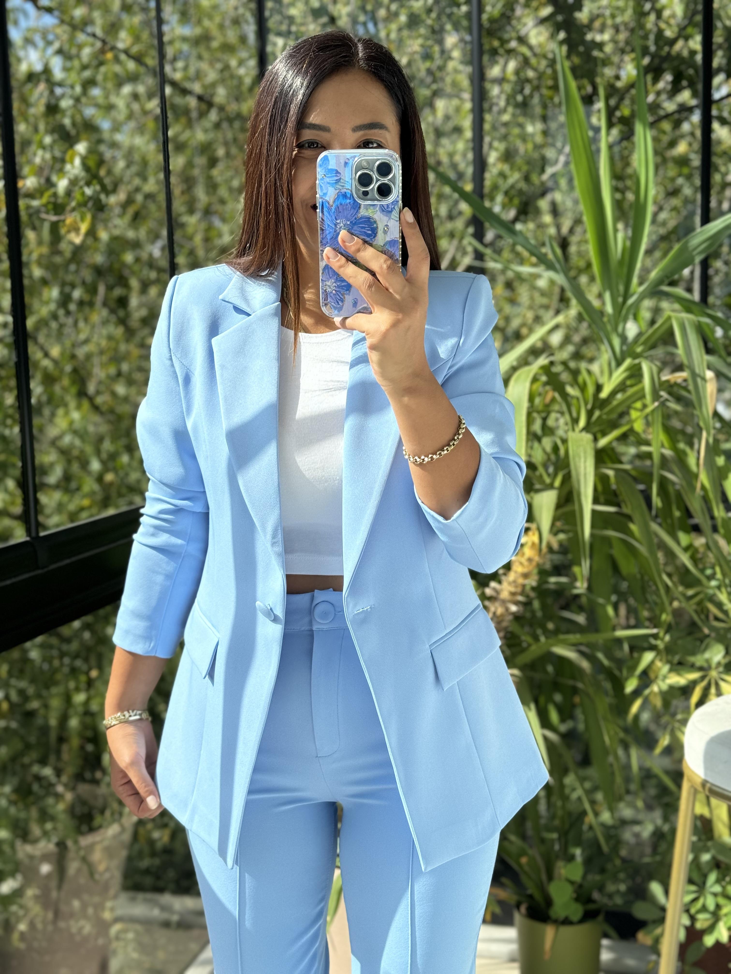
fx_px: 1352
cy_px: 487
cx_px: 366
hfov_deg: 30.3
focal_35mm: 48
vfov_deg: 39.7
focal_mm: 6.76
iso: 64
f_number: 1.78
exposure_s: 1/966
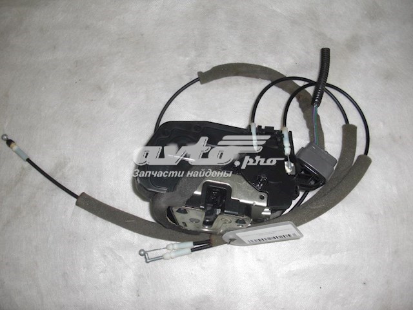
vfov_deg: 39.7
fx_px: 430
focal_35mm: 36
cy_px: 155
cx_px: 206
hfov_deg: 51.4
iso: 100
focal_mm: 6.3
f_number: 2.8
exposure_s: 1/60
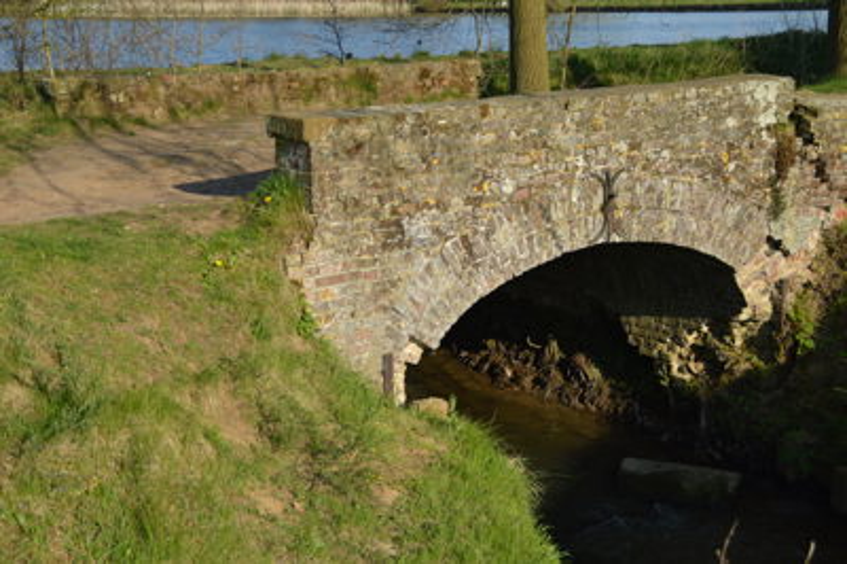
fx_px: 1340
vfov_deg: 23.7
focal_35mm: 57
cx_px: 424
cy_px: 282
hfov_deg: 35.1
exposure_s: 1/640
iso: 100
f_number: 4.5
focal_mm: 38
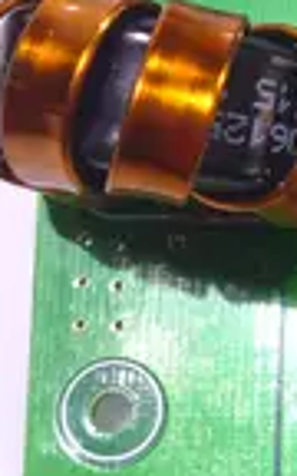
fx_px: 2020
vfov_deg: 13.4
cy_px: 129
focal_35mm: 156
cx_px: 808
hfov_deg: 7.6
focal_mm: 5.5
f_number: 2.8
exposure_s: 1/50
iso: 80
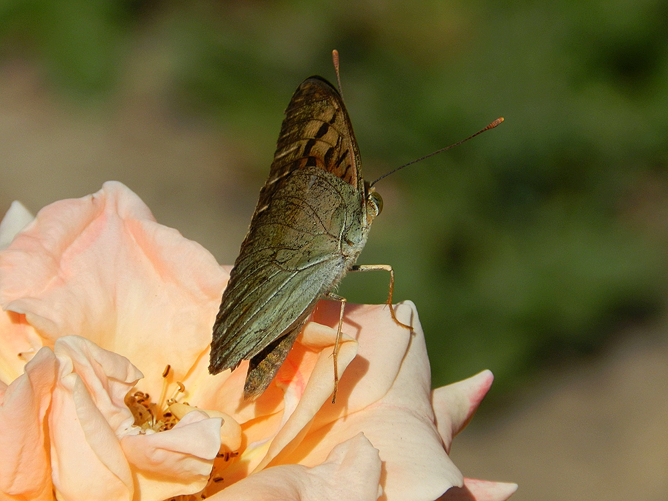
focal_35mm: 499
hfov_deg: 4.0
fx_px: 9629
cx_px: 334
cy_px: 250
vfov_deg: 3.0
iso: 160
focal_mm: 88.7
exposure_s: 1/800
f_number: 6.3
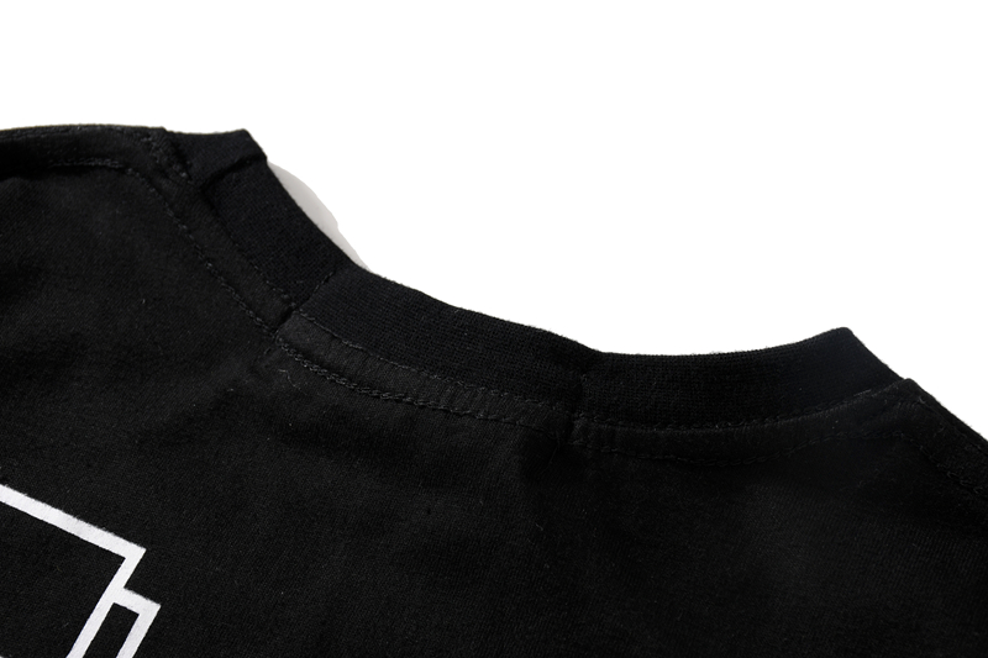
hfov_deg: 28.1
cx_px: 494
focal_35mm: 72
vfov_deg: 18.9
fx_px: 1975
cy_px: 329
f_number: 9
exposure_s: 1/125
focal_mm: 48
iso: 125
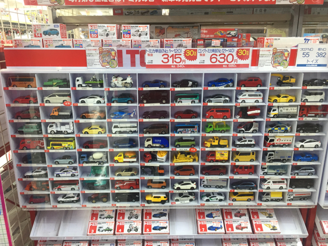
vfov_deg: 48.2
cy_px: 123
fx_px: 275
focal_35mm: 29
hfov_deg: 61.7
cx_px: 164
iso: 40
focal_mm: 4.15
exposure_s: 1/30
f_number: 2.2
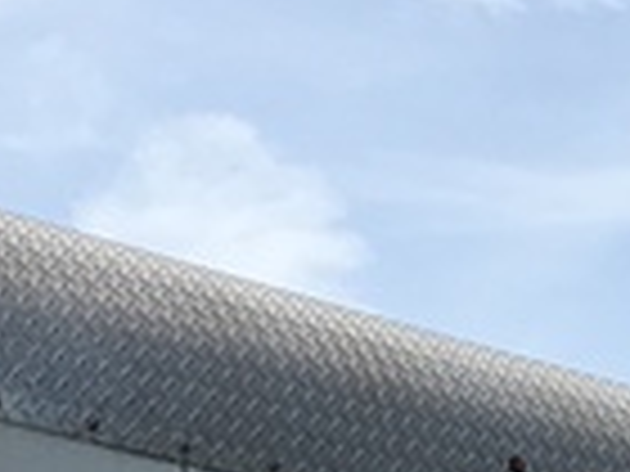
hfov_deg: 9.3
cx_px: 382
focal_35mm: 212
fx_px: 3858
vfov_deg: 6.2
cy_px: 1609
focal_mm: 4.15
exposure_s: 1/2404
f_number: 2.2
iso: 25
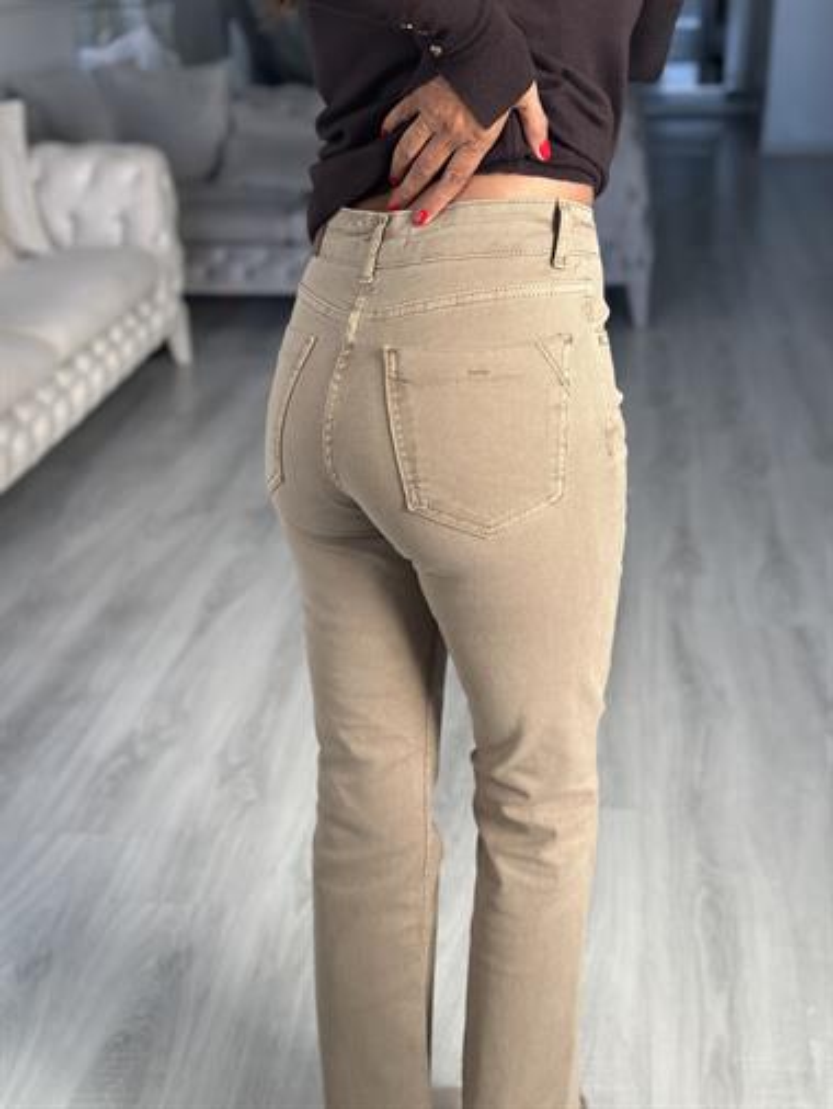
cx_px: 416
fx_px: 1539
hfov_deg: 30.3
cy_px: 554
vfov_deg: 39.6
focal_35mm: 48
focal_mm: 6.86
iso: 125
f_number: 1.78
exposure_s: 1/121
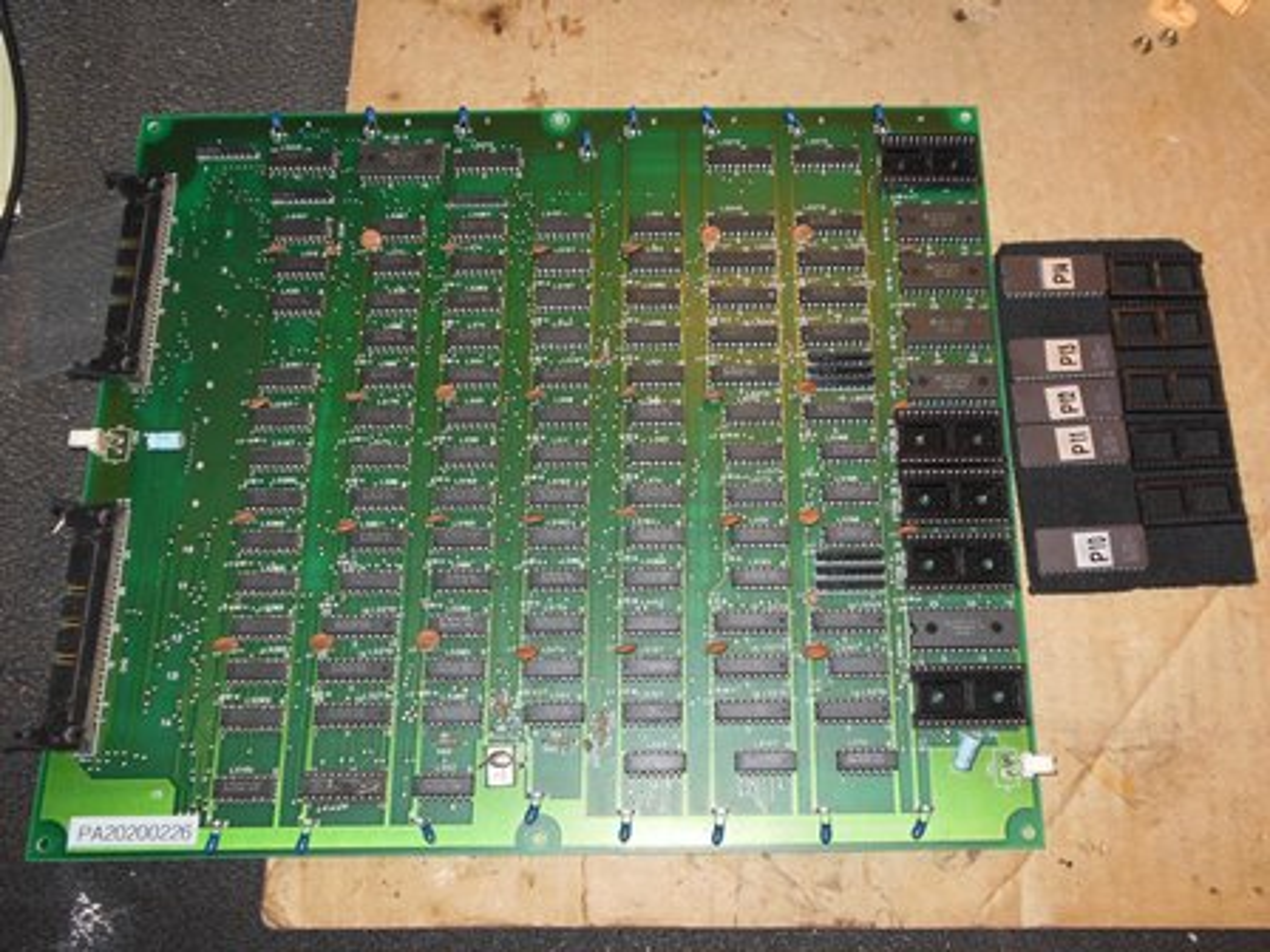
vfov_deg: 48.2
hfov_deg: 61.7
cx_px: 635
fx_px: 1064
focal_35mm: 29
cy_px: 476
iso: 200
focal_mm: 5.2
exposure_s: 1/25
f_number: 3.3
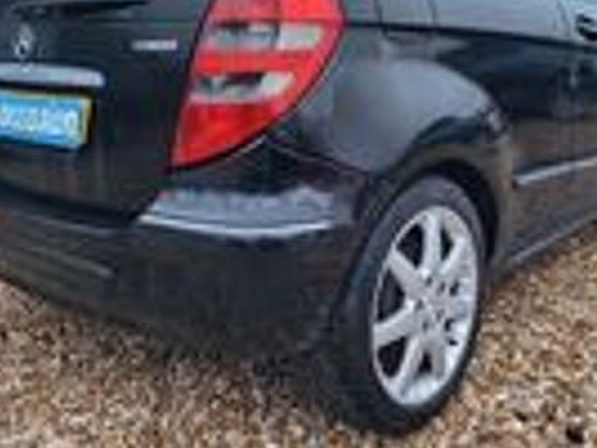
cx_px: 315
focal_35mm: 39
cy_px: 121
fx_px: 673
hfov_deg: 47.8
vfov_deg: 36.1
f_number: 1.8
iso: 250
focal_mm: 5.4
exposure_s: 1/50
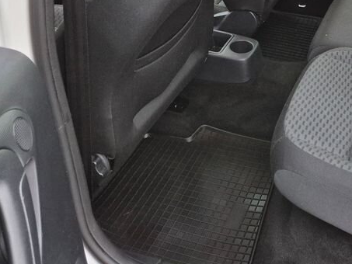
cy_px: -16
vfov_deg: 26.2
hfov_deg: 35.0
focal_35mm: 52
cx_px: 307
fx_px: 529
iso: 640
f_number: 1.8
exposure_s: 1/100
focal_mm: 5.4
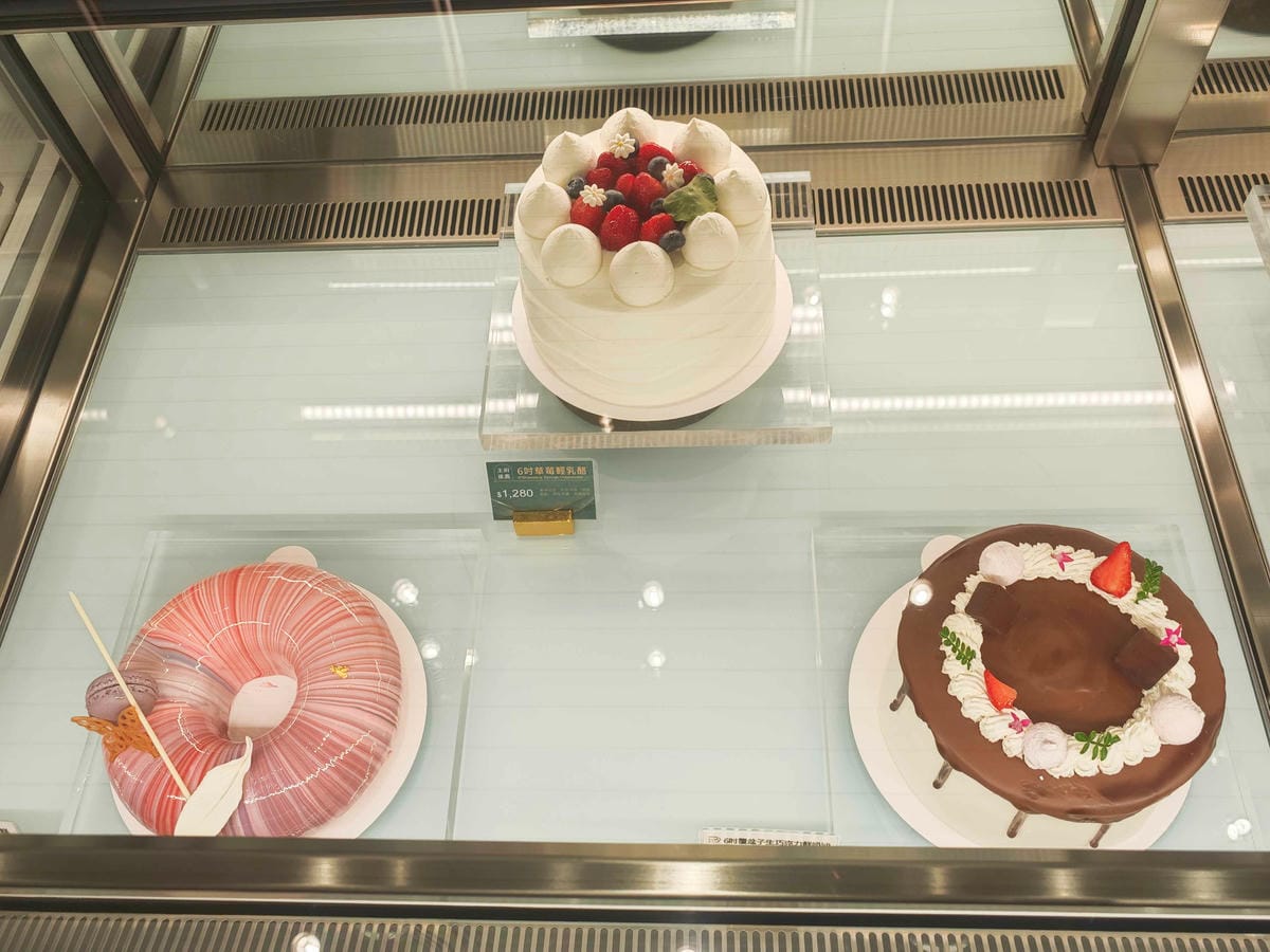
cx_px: 635
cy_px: 476
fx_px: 1101
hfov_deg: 60.0
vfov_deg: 46.8
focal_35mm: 30
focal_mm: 8.72
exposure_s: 1/121
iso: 200
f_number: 2.8
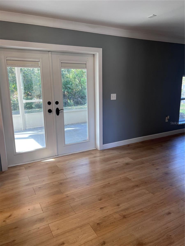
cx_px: 92
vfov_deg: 67.3
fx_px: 185
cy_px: 123
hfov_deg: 53.1
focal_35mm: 26
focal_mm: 5.7
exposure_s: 1/120
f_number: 1.5
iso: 64
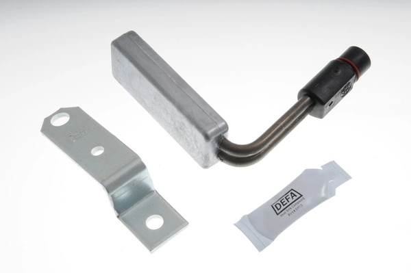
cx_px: 206
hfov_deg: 18.2
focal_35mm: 112
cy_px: 136
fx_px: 1283
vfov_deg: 12.2
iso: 400
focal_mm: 75
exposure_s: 1/250
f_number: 22
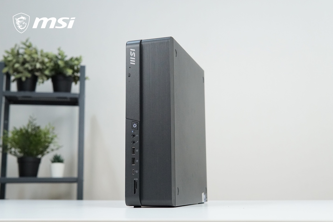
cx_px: 166
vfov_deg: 29.9
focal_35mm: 45
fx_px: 416
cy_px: 111
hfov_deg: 43.6
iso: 1250
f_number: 3.5
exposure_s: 1/320
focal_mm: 30
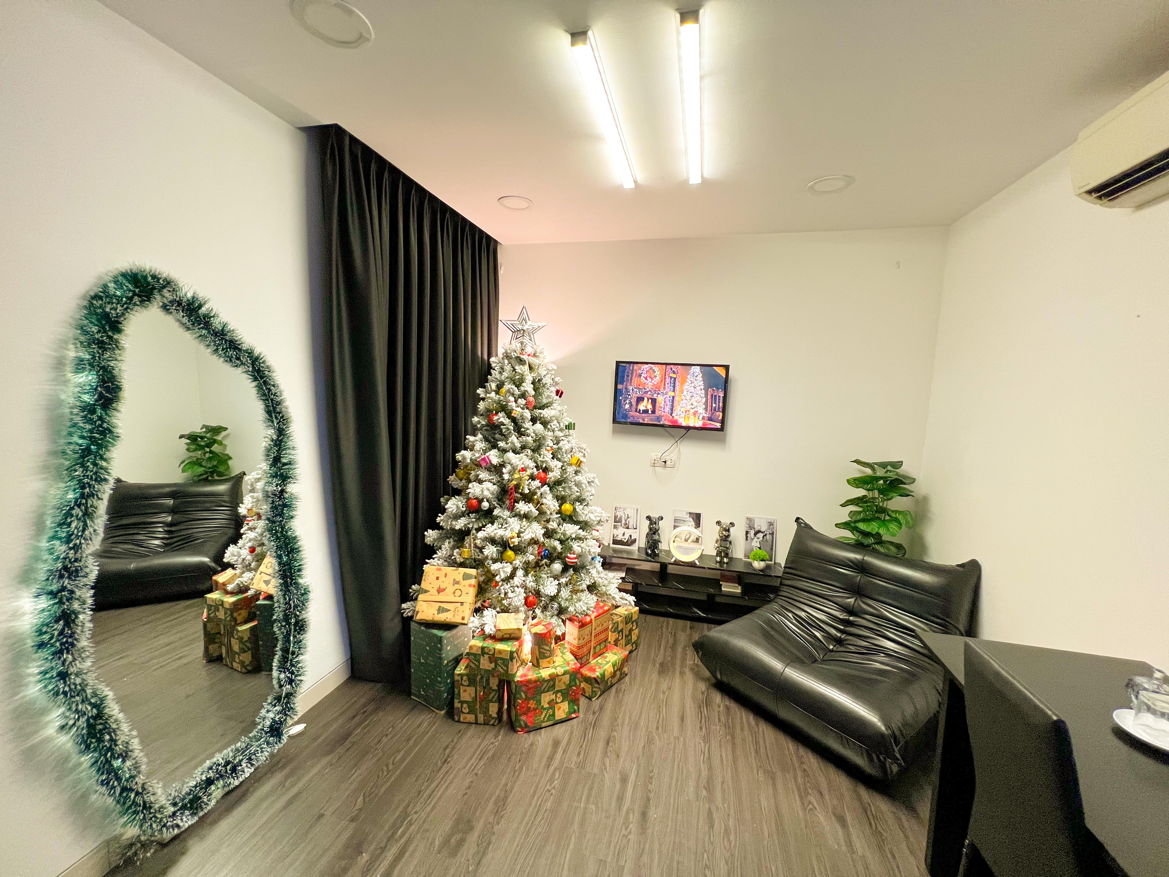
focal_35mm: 13
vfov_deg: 89.9
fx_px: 439
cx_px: 584
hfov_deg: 106.2
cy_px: 438
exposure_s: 1/50
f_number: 1.8
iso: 250
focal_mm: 1.57
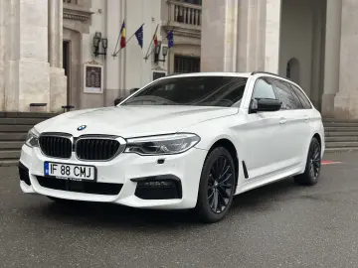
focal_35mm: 48
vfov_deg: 30.3
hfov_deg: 39.7
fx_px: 496
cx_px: 179
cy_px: 134
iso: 80
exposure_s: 1/631
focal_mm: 6.86
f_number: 1.78
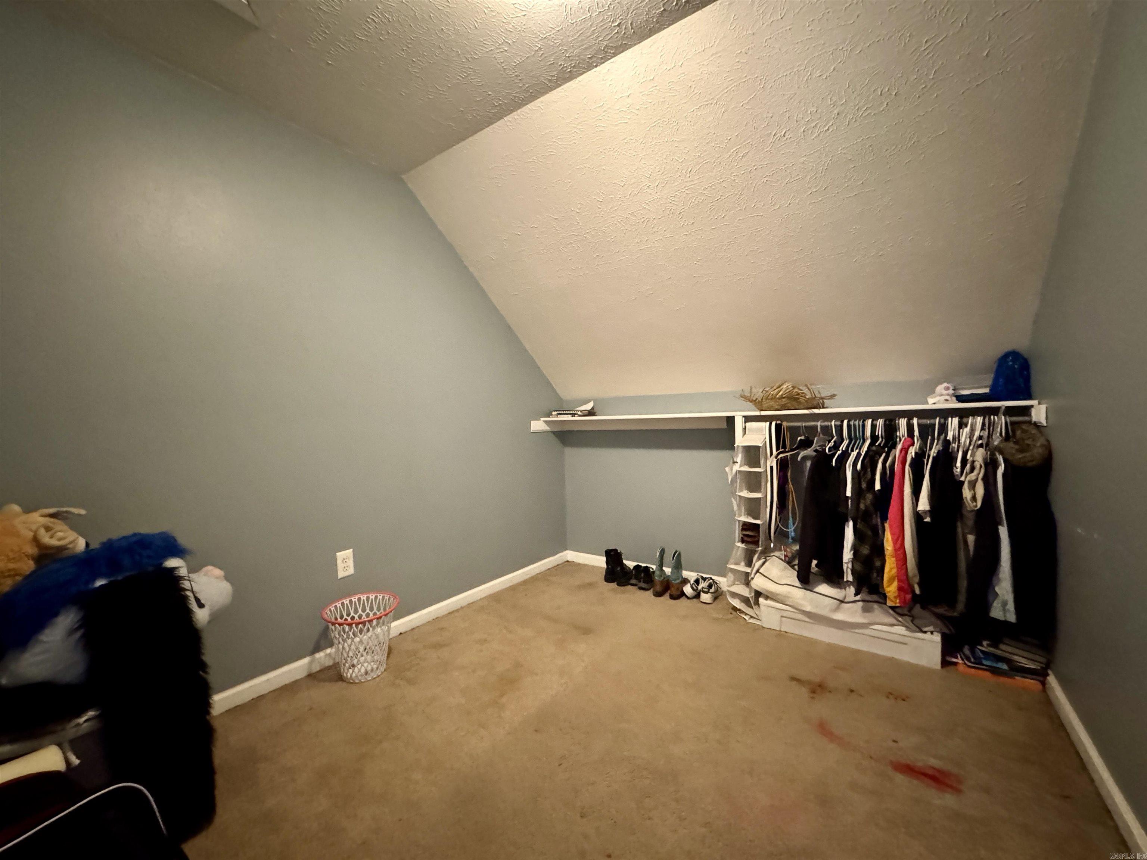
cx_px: 574
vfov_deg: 85.7
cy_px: 430
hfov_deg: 102.1
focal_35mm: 14
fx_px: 464
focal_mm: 2.22
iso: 1600
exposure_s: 1/40
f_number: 2.2
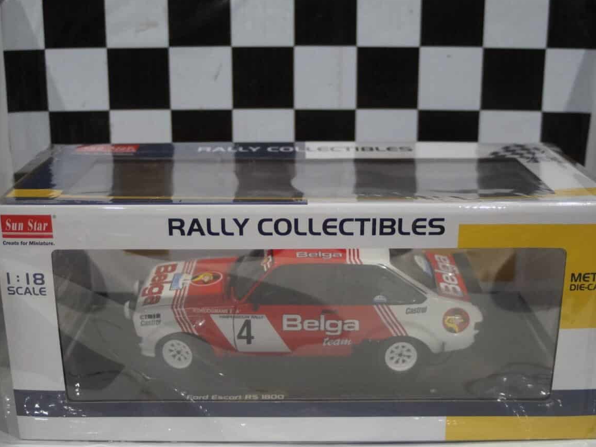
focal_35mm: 48
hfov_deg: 39.6
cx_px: 286
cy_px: 224
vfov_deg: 30.3
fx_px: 827
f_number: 3.5
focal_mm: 28
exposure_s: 1/160
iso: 2000
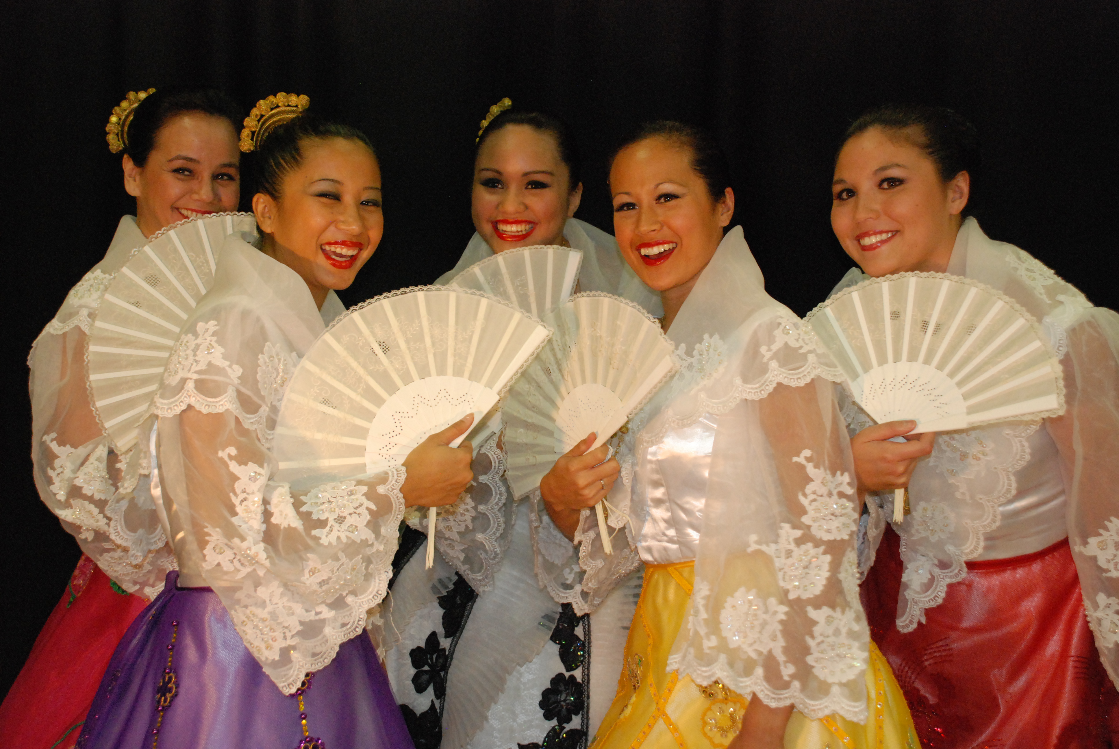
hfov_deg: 41.1
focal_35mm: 48
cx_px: 560
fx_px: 1494
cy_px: 374
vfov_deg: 28.2
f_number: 5.6
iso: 1600
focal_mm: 32
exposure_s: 1/100
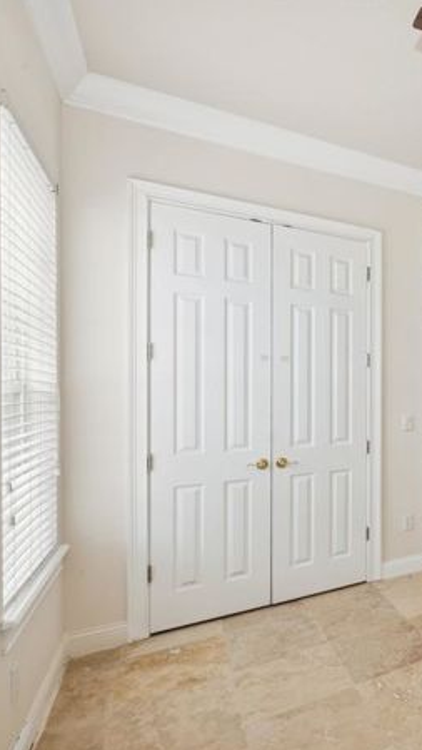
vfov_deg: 78.6
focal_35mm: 23
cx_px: 515
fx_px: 457
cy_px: 387
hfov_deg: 36.9
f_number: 11
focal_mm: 14
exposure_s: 1/15
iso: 100
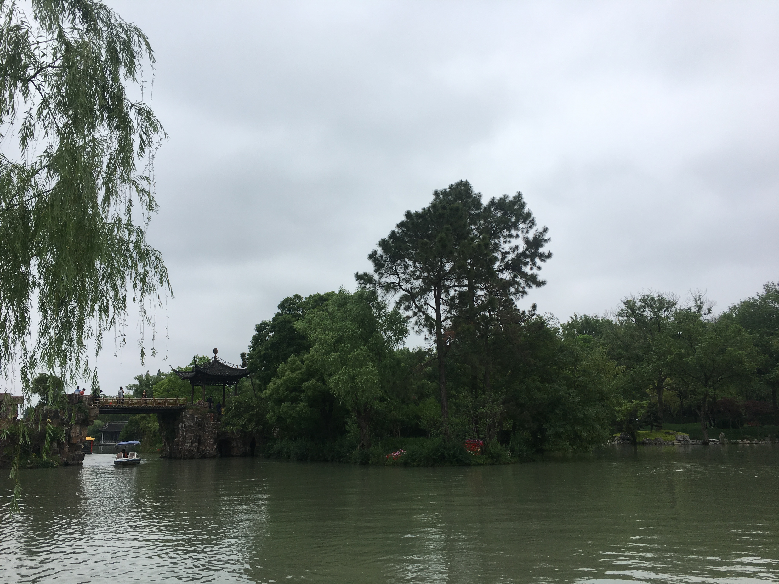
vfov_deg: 48.2
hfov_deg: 61.7
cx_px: 390
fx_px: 653
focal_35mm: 29
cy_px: 292
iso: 25
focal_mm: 4.15
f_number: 2.2
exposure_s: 1/999
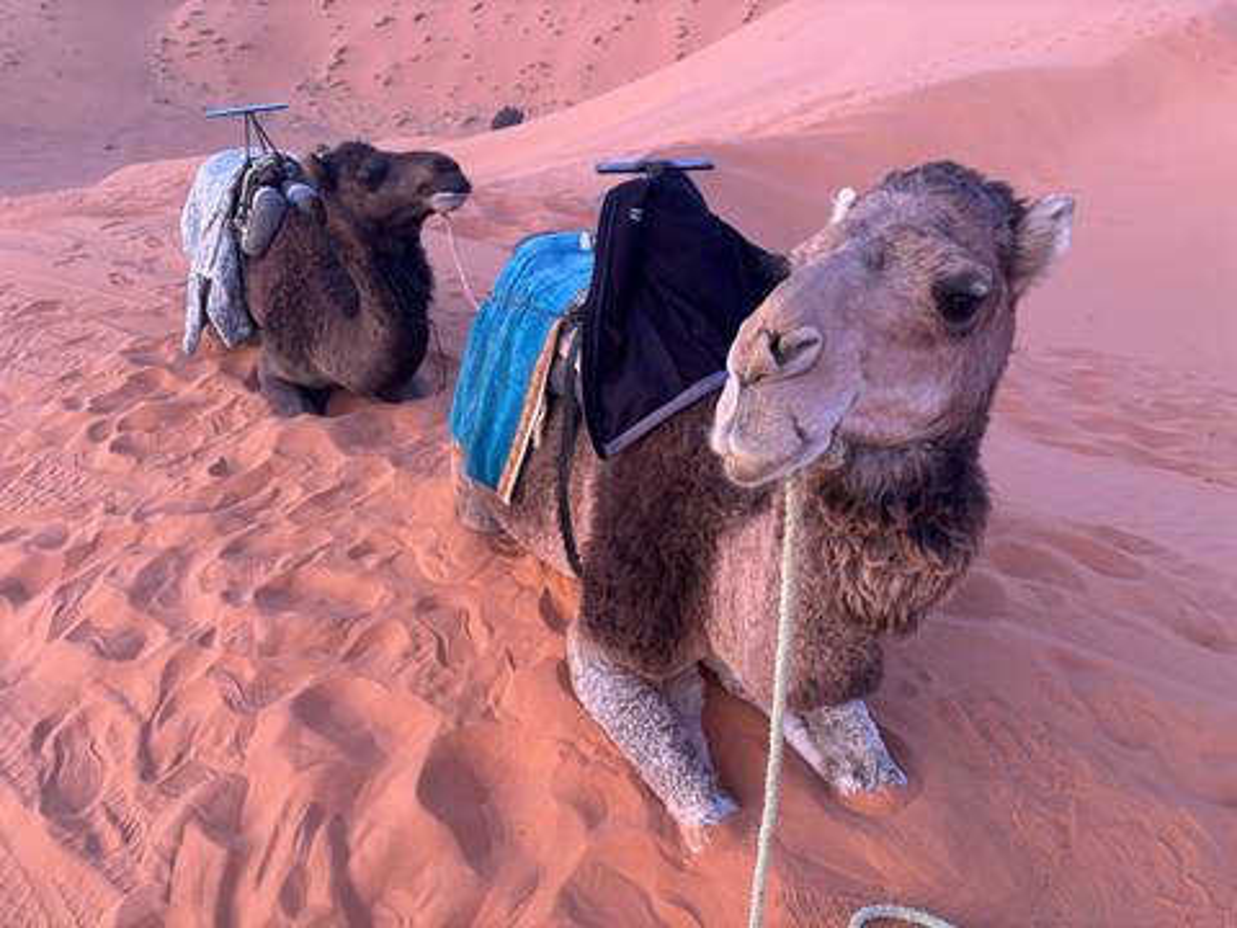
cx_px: 618
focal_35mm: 26
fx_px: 929
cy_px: 464
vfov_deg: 53.1
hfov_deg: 67.3
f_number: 1.6
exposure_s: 1/60
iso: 200
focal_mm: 5.96
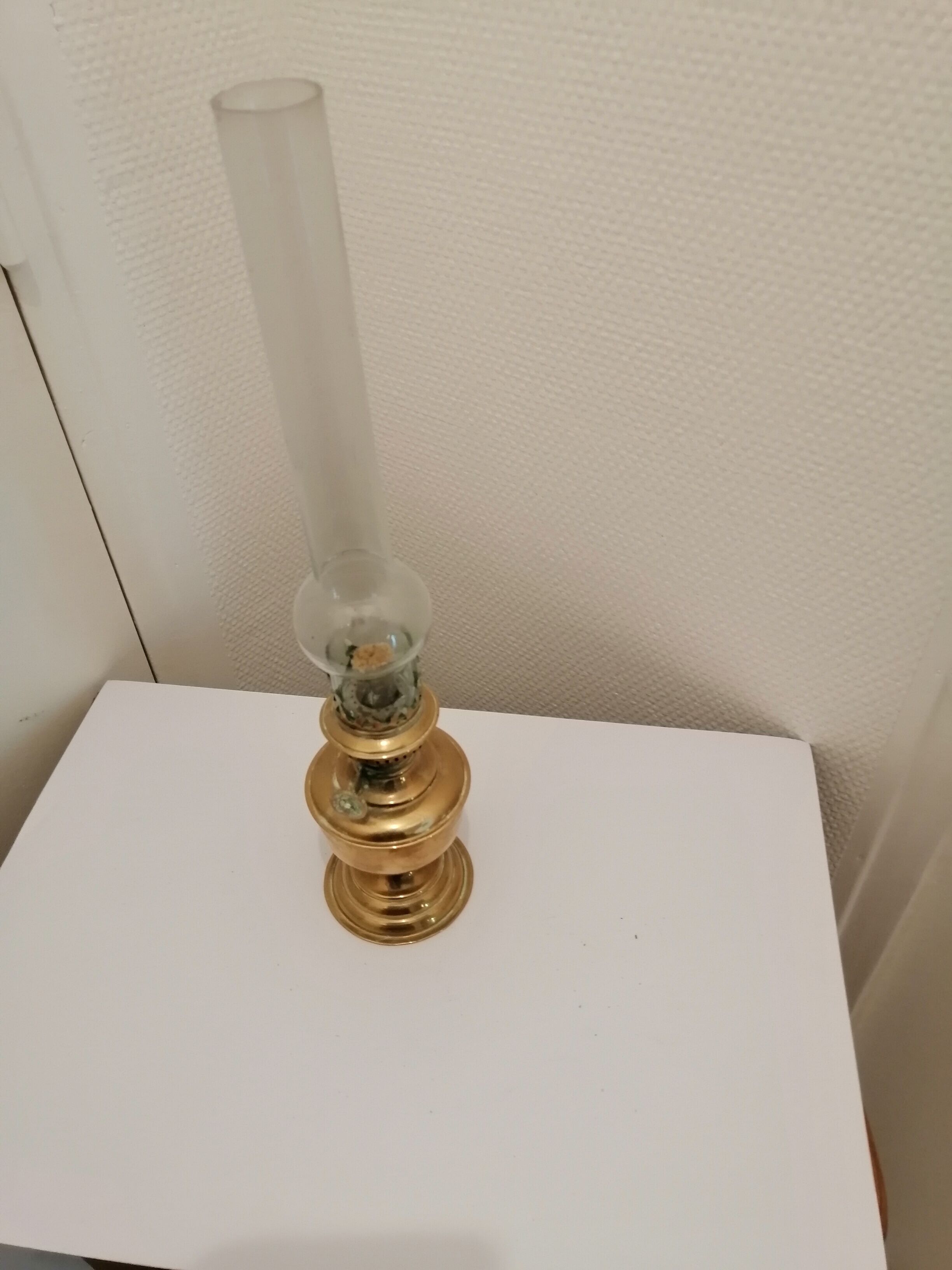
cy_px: 635
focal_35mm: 26
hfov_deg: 53.1
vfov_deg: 67.3
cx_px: 476
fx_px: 953
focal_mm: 3.96
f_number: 1.8
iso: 200
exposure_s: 1/33.3
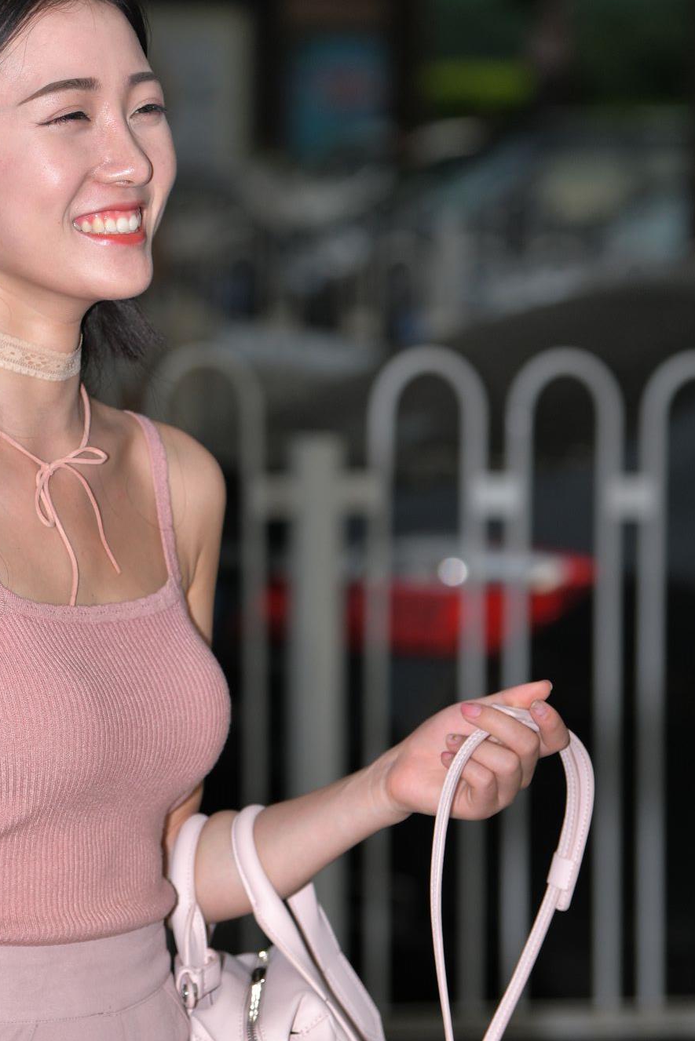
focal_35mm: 209
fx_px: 6050
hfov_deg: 6.6
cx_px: 66
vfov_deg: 9.8
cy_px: 408
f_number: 4
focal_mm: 105
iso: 400
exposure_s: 1/500
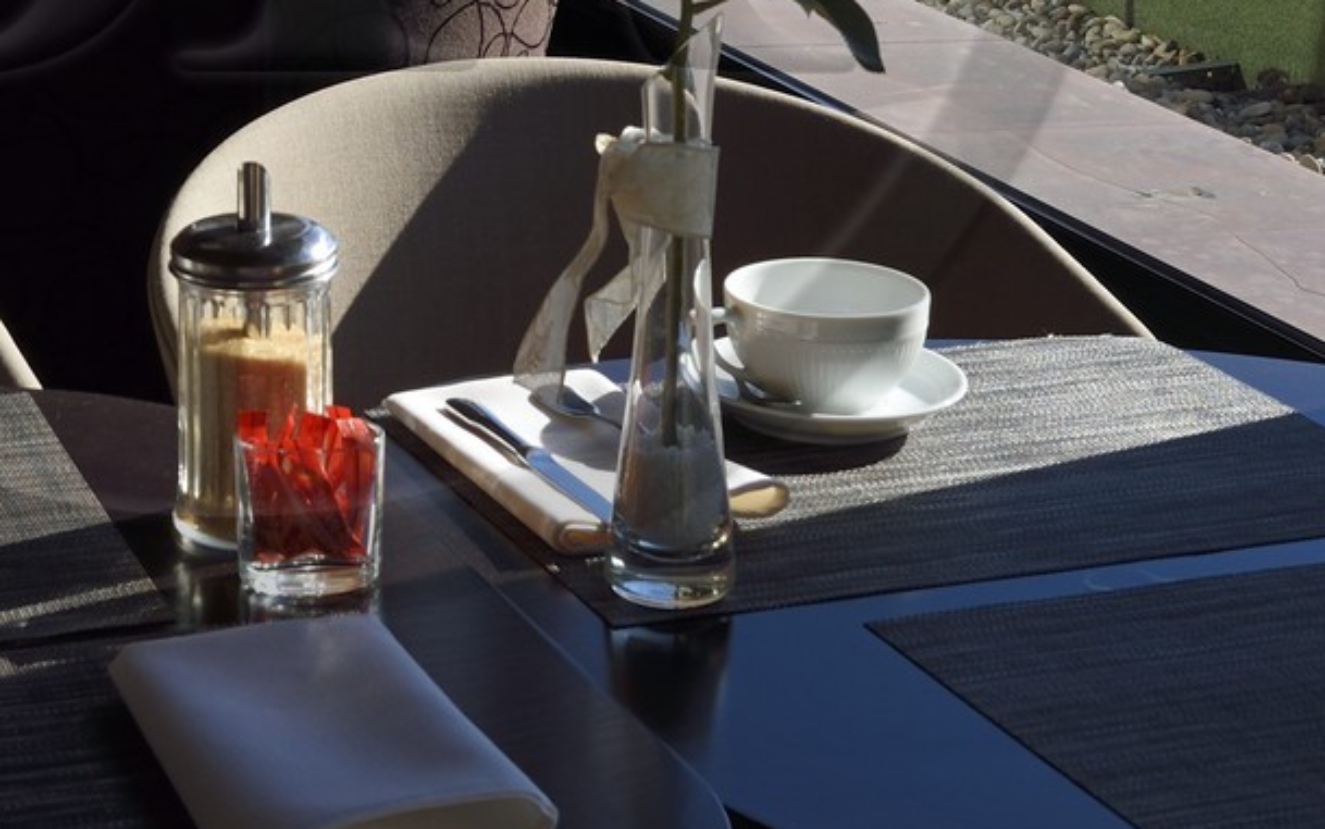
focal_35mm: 107
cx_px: 226
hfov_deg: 19.2
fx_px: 3865
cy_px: -282
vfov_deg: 11.9
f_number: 14
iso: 200
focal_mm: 40
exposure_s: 1/160
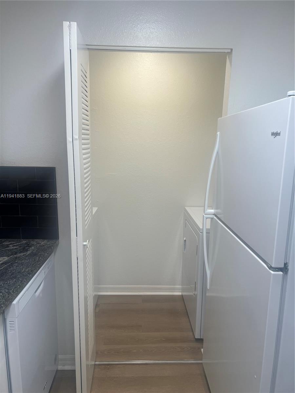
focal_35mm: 26
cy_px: 196
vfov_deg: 67.3
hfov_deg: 53.1
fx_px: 295
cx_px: 148
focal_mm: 5.7
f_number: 1.5
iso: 64
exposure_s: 1/120
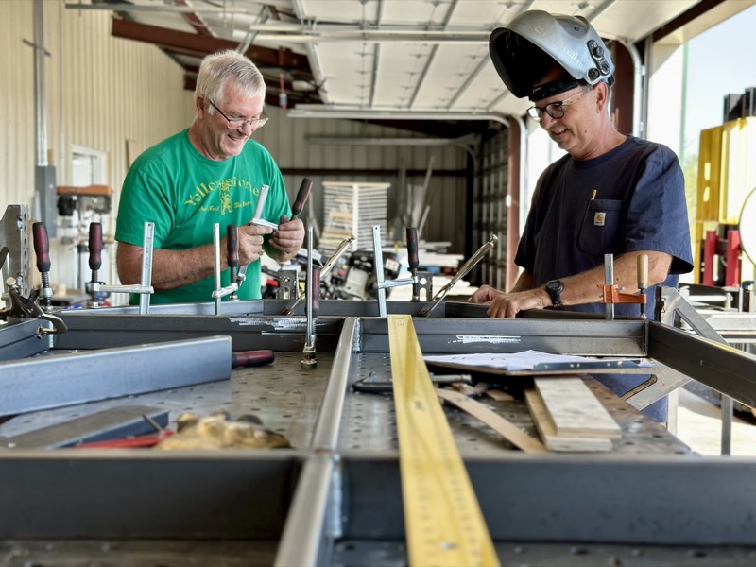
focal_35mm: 48
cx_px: 378
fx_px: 1048
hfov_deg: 39.7
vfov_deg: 30.3
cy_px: 284
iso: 80
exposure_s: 1/431
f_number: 1.78
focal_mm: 6.86
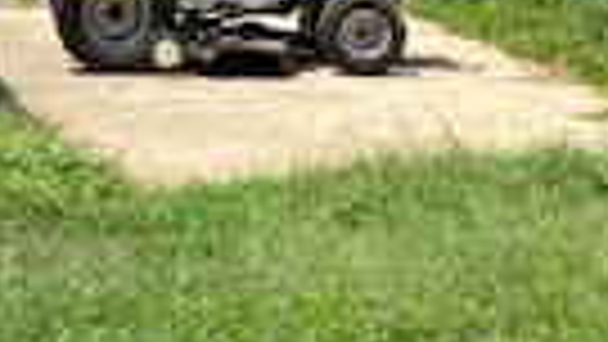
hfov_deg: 15.5
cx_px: -81
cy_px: -176
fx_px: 2161
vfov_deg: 8.8
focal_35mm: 134
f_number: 1.8
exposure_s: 1/1522
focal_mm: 4.25
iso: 32
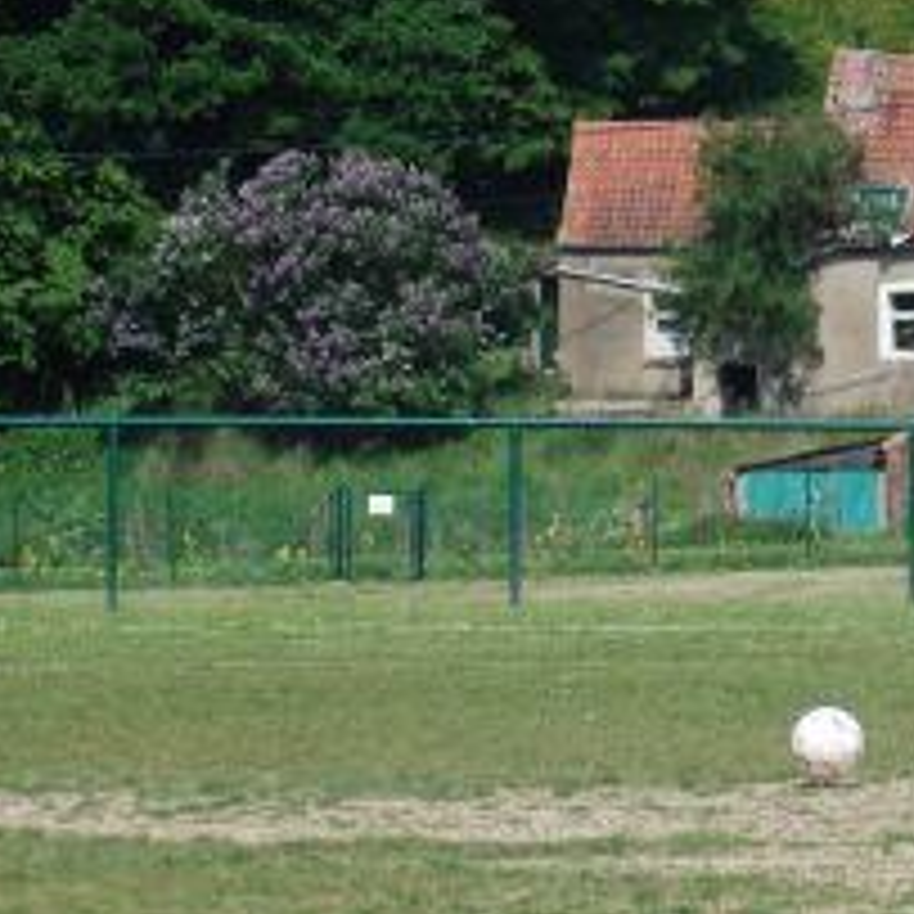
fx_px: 10227
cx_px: 1400
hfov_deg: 5.1
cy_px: 572
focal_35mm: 342
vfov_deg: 5.1
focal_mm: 85
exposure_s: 1/500
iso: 100
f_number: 5.6
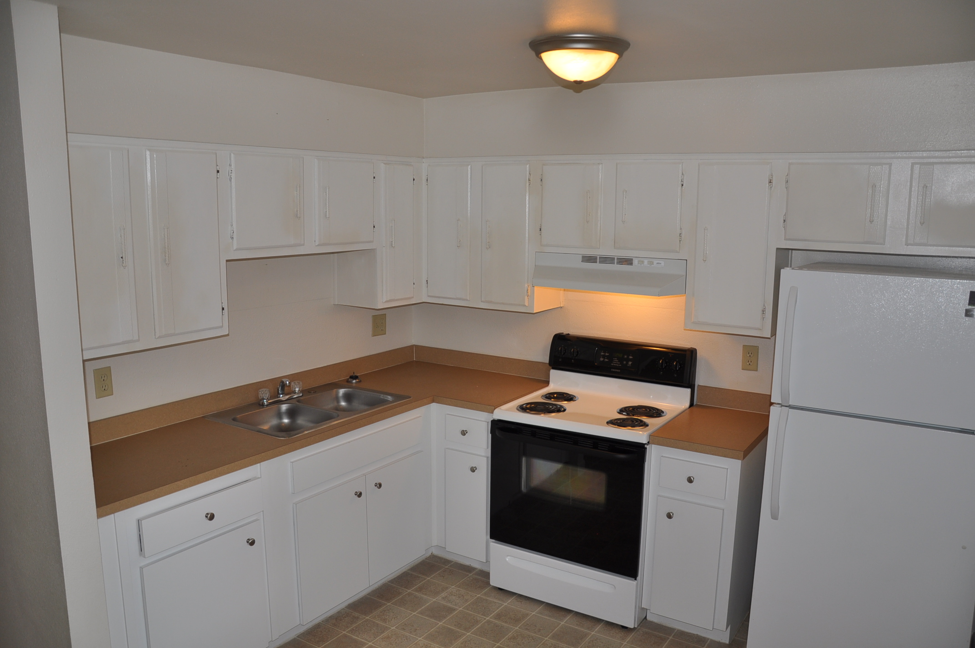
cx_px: 488
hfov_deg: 67.4
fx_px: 730
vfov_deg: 47.8
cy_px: 324
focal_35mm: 27
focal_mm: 18
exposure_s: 1/60
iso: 200
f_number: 3.5
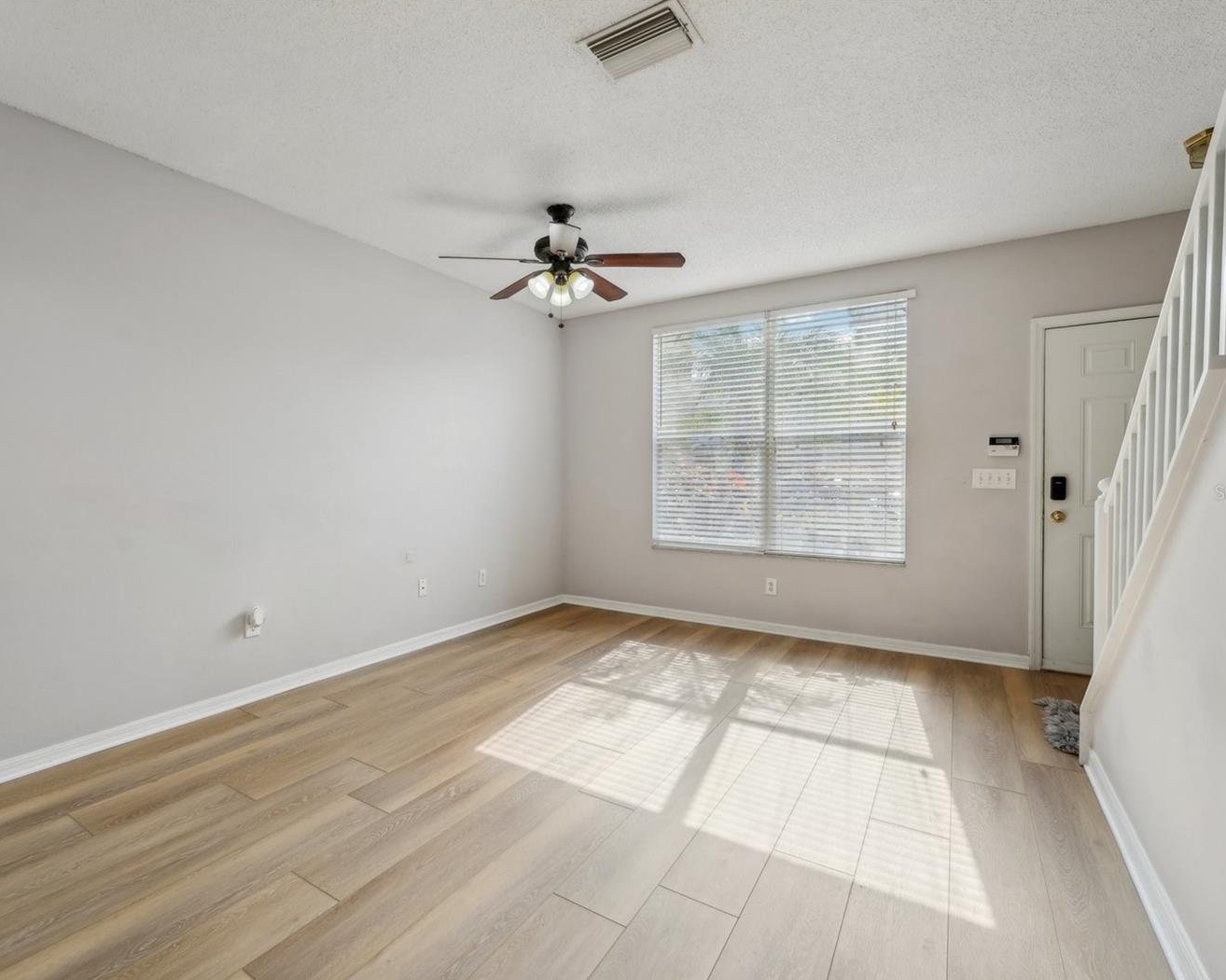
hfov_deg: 92.8
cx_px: 551
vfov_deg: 80.4
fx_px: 581
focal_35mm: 16
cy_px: 492
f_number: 8
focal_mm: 14
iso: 200
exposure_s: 1/60
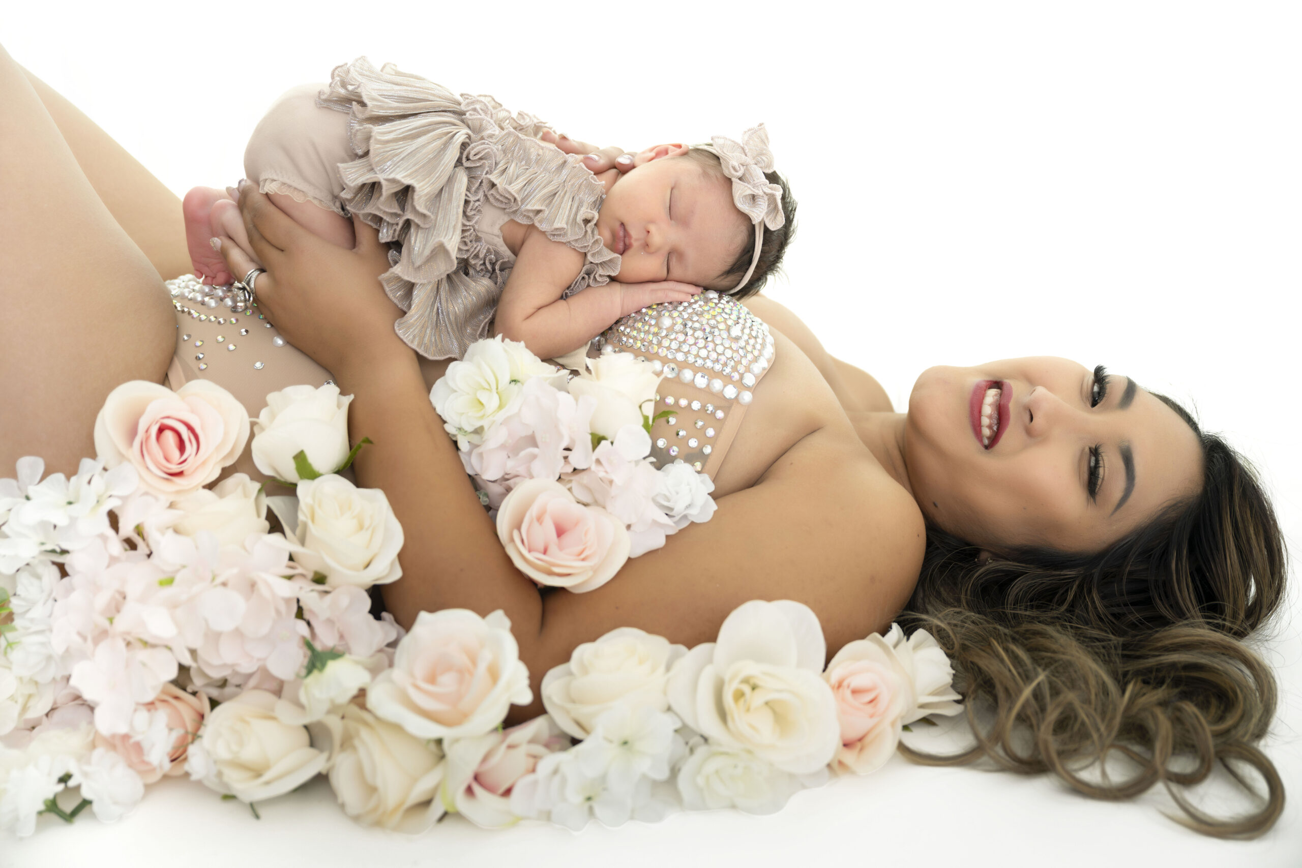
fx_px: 1302
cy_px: 434
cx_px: 651
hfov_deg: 53.1
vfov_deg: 36.9
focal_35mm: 36
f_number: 2.8
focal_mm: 36
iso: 125
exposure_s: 1/200
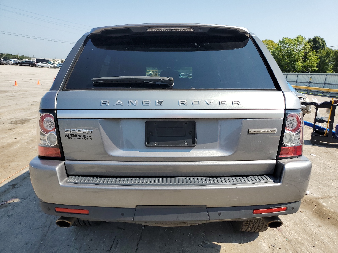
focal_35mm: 26
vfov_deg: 53.1
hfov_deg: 67.3
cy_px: 126
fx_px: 254
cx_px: 169
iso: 50
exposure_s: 1/2000
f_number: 1.5
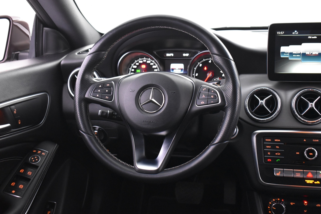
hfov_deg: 45.0
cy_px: 107
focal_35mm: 44
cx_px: 160
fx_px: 388
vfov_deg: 30.8
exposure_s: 1/10
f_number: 4.2
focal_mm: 29
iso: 3200
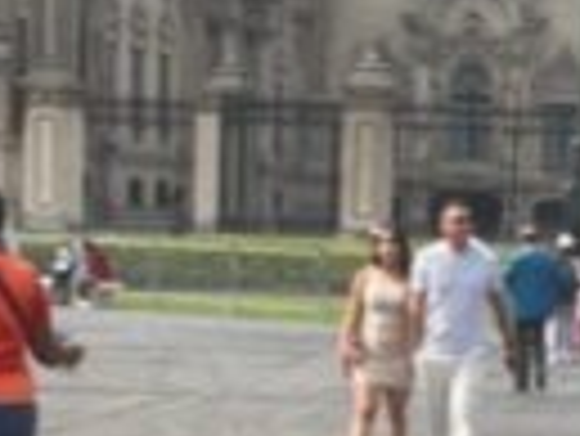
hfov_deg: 10.8
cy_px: 989
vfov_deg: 7.6
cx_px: 427
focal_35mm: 183
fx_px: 3069
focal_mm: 2.71
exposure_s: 1/302
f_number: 2.2
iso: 32
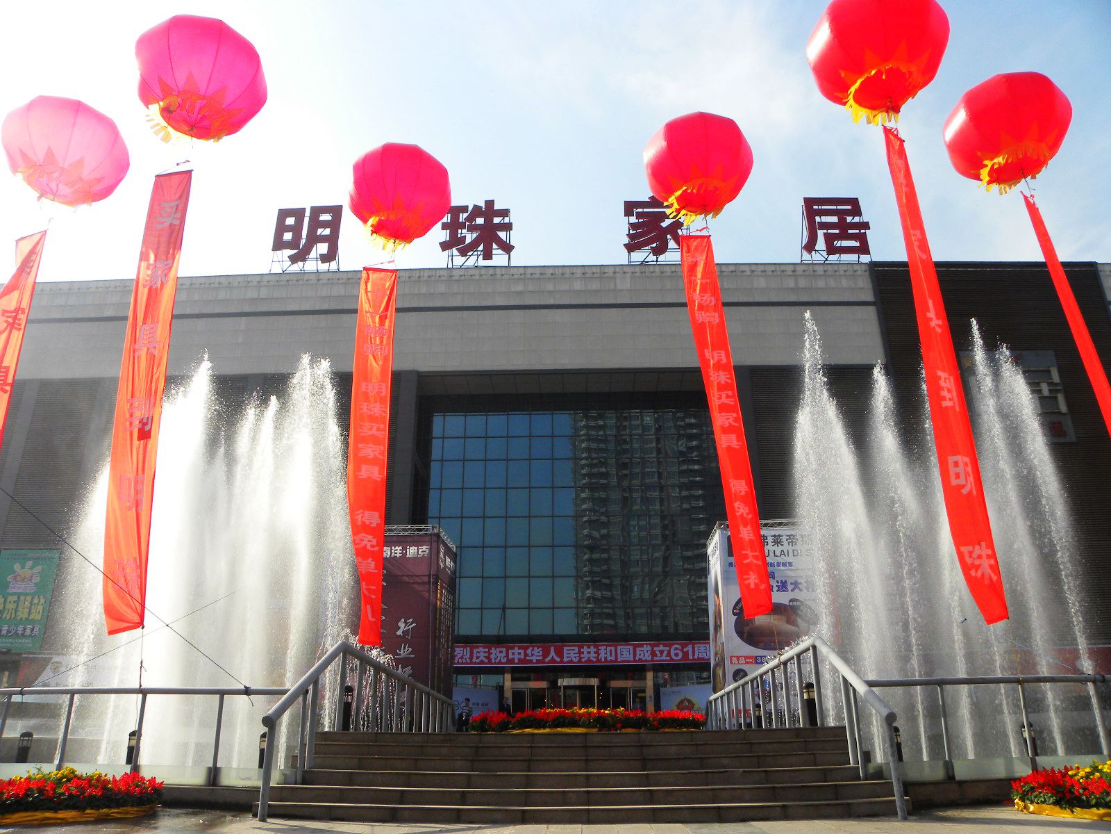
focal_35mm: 26
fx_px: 834
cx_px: 556
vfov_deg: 53.1
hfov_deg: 67.3
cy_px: 417
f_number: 5.6
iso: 64
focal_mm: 4.6
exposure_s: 1/298
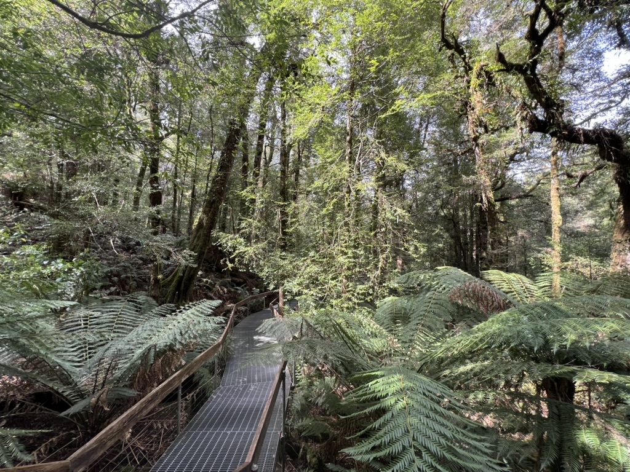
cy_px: 236
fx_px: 237
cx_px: 315
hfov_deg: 106.2
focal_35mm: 13
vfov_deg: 89.9
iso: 64
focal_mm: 1.57
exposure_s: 1/99
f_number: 1.8
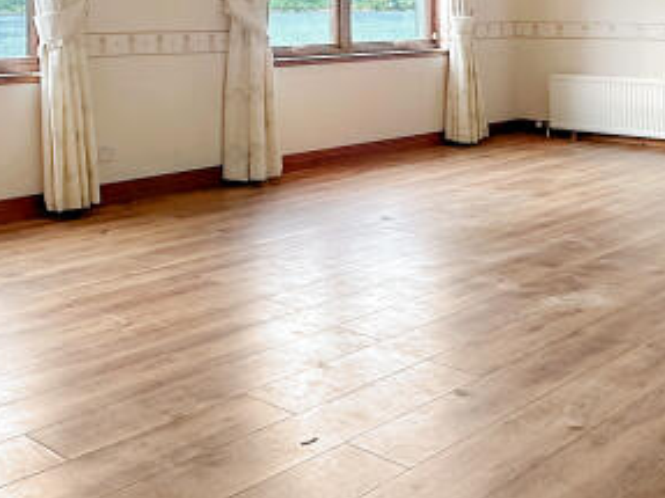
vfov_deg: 28.0
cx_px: 155
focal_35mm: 50
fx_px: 960
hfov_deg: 37.1
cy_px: 53
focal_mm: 2.22
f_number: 2.2
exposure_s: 1/149
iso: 40
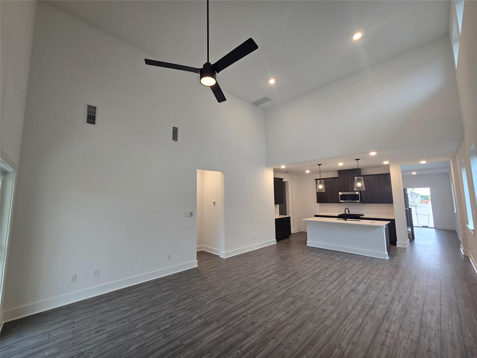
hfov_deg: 106.2
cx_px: 238
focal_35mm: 13
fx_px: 179
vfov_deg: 89.9
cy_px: 179
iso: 160
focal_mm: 2.2
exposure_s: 1/60
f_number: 2.2
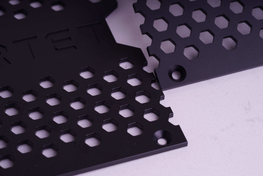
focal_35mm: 90
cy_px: 88
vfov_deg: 15.2
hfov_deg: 22.6
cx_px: 132
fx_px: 658
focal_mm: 90
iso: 100
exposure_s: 1/250
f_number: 10
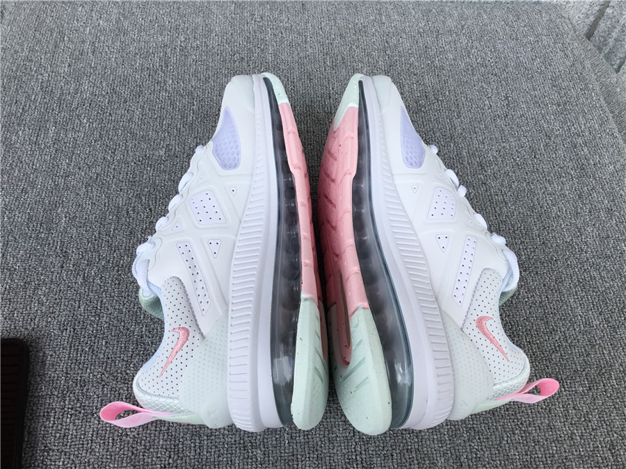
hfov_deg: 58.4
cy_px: 234
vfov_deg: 45.4
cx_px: 313
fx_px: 561
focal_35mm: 31
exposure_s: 1/307
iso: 25
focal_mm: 3.3
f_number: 2.4
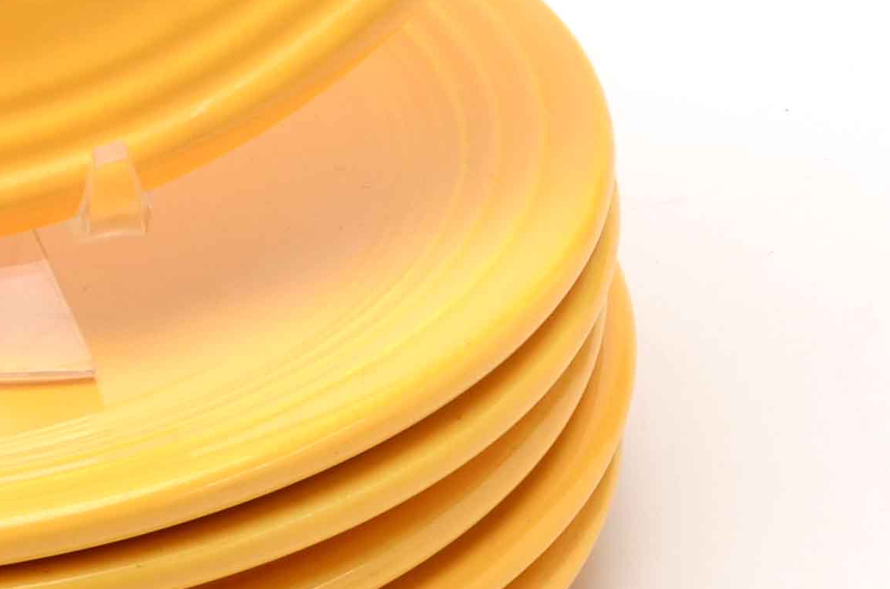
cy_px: -202
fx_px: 5402
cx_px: -157
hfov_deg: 9.3
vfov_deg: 6.2
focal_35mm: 219
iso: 100
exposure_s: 1/160
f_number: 25
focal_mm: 34
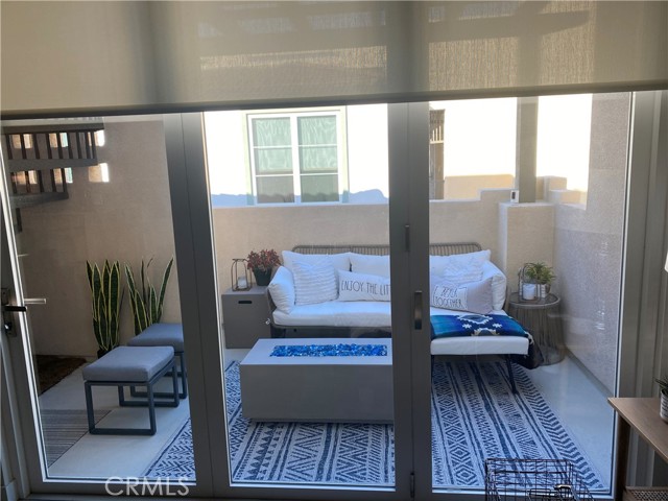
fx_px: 502
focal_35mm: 26
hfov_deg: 67.3
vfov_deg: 53.1
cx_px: 334
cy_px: 250
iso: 32
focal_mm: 4.25
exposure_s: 1/160
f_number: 1.8
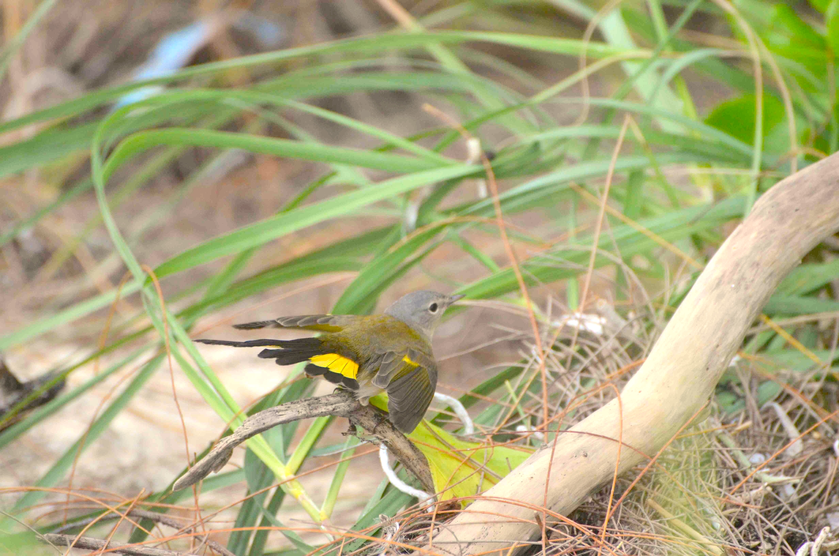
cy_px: 278
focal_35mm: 450
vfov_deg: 3.0
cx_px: 420
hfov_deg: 4.6
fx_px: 10466
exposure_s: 1/500
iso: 1250
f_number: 5.6
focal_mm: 300
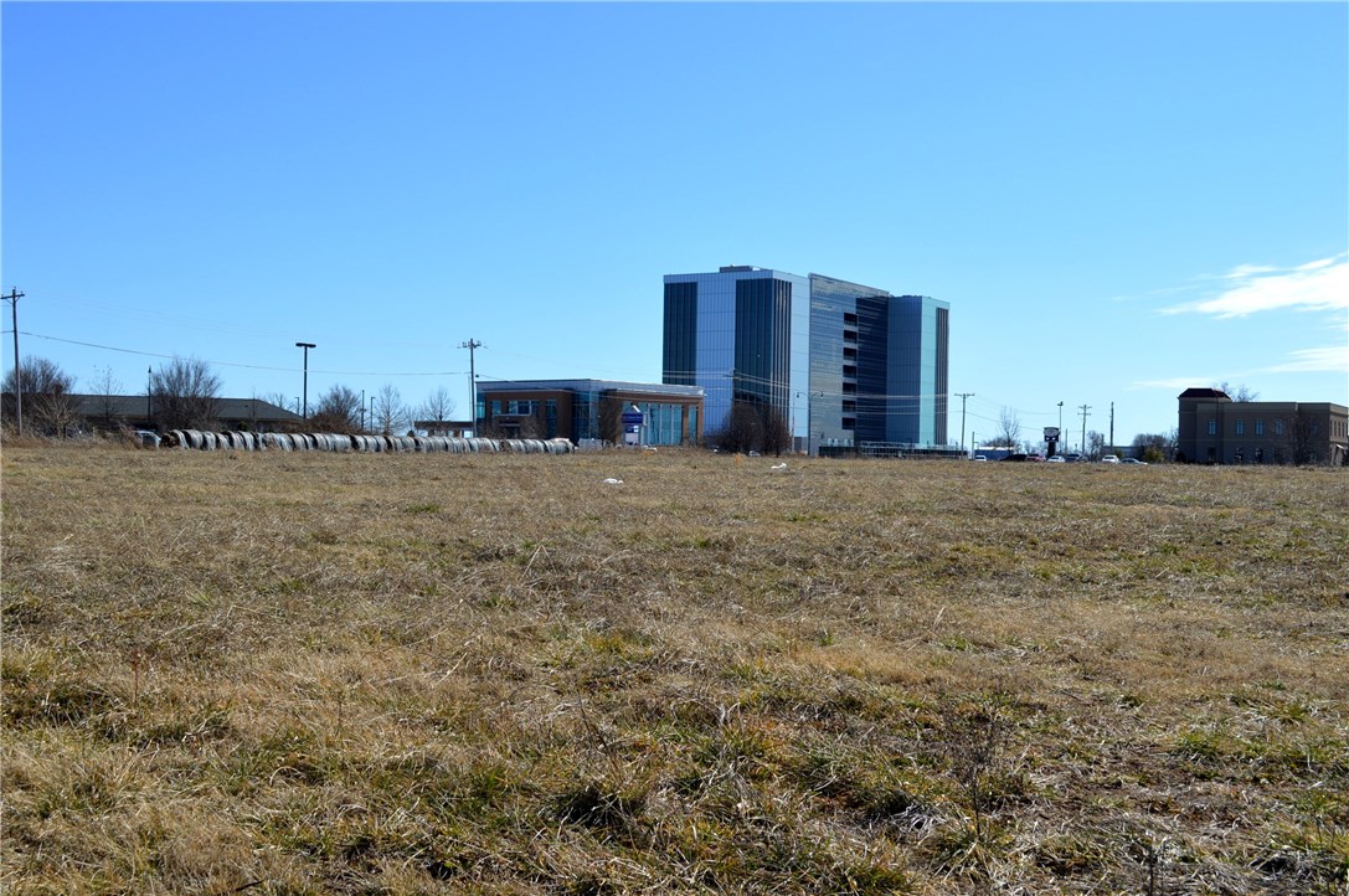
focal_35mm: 42
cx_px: 674
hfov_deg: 46.4
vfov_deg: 31.8
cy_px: 448
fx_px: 1572
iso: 100
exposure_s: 1/320
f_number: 9
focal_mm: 28
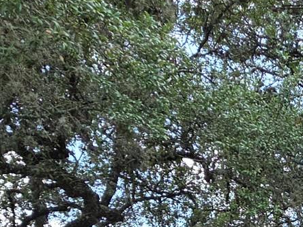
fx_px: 525
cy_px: 397
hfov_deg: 26.7
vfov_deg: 19.1
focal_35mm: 60
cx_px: 403
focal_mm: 2.2
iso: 40
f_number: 1.9
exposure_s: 1/692
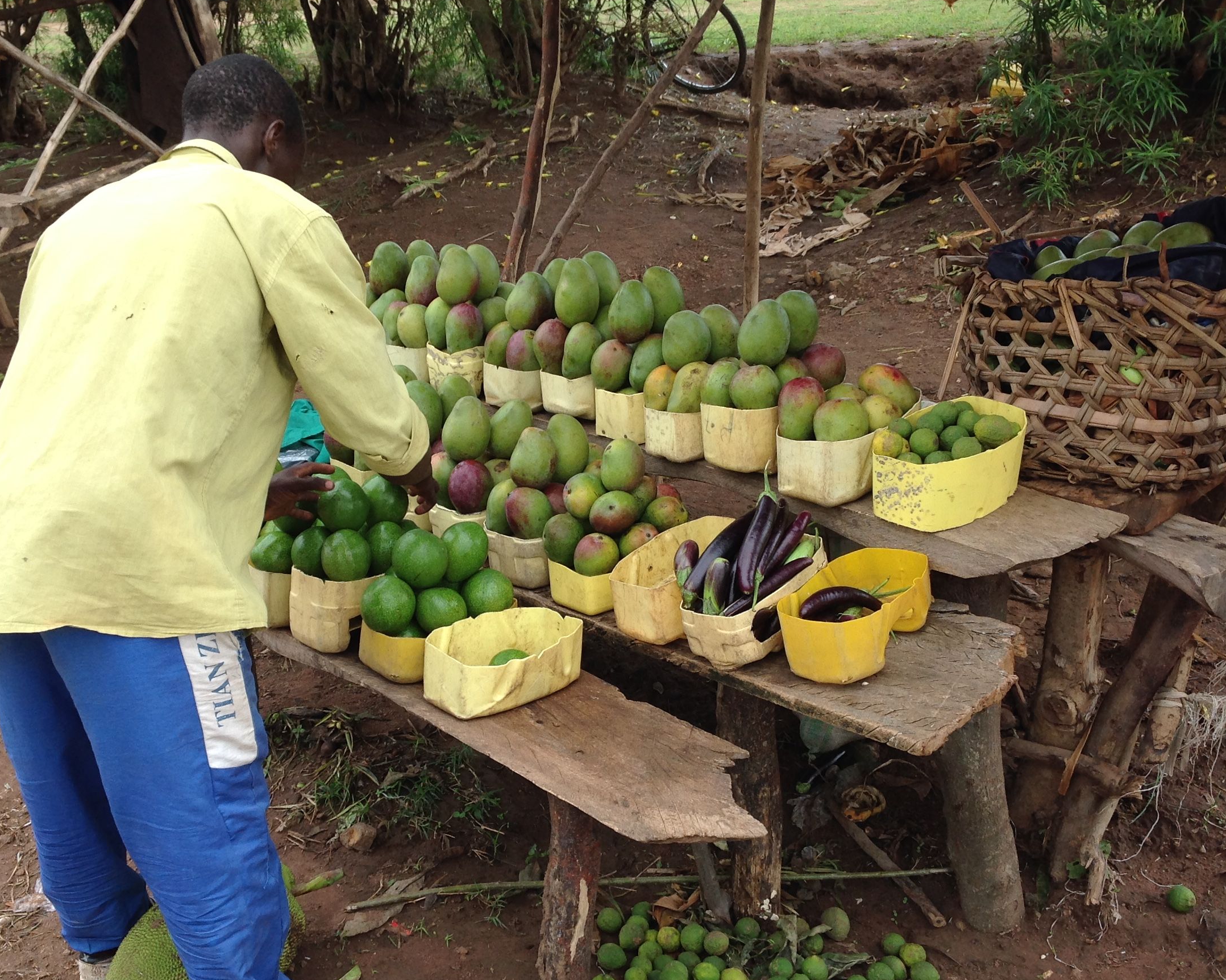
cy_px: 515
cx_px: 516
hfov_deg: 44.6
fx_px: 1487
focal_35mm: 41
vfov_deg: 36.5
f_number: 2.4
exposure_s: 1/299
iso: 50
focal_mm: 4.28
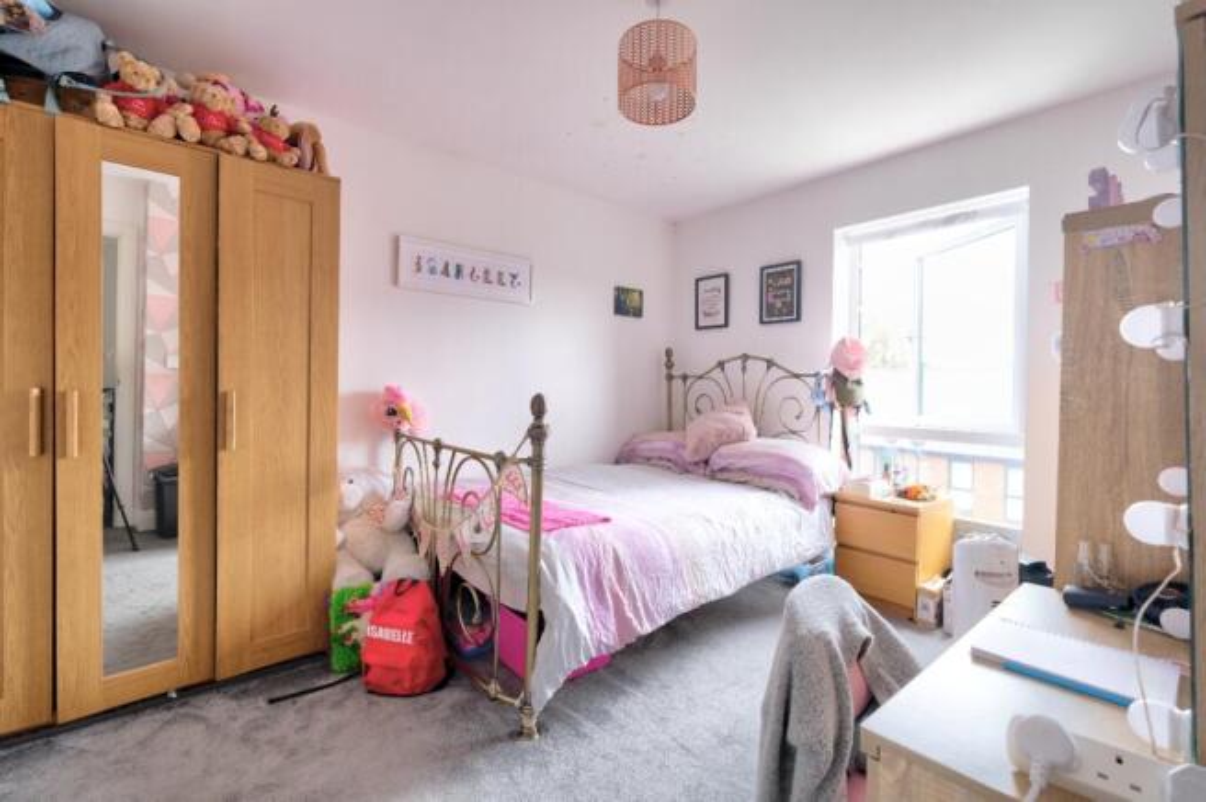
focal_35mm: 15
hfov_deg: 100.4
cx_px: 603
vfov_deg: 77.2
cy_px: 401
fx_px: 502
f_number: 4
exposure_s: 1/15
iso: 320
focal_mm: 10
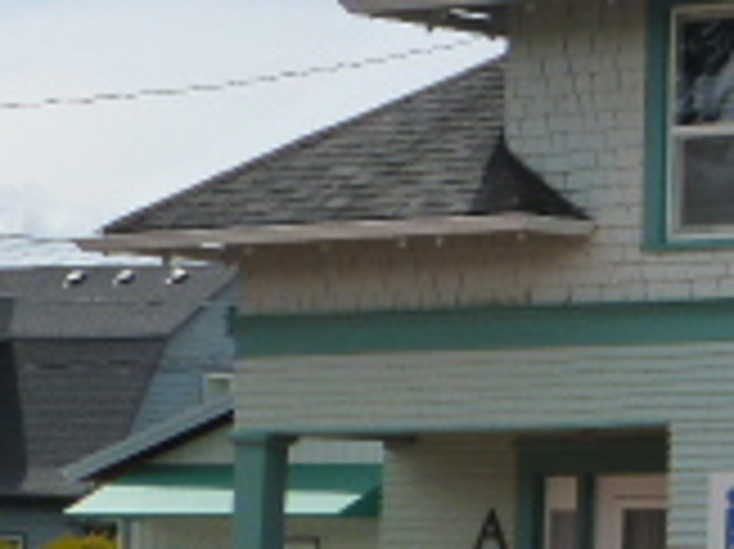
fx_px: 5149
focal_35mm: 243
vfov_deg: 6.1
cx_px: 1171
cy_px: 76
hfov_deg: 8.0
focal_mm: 11
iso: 160
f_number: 4.8
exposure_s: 1/800
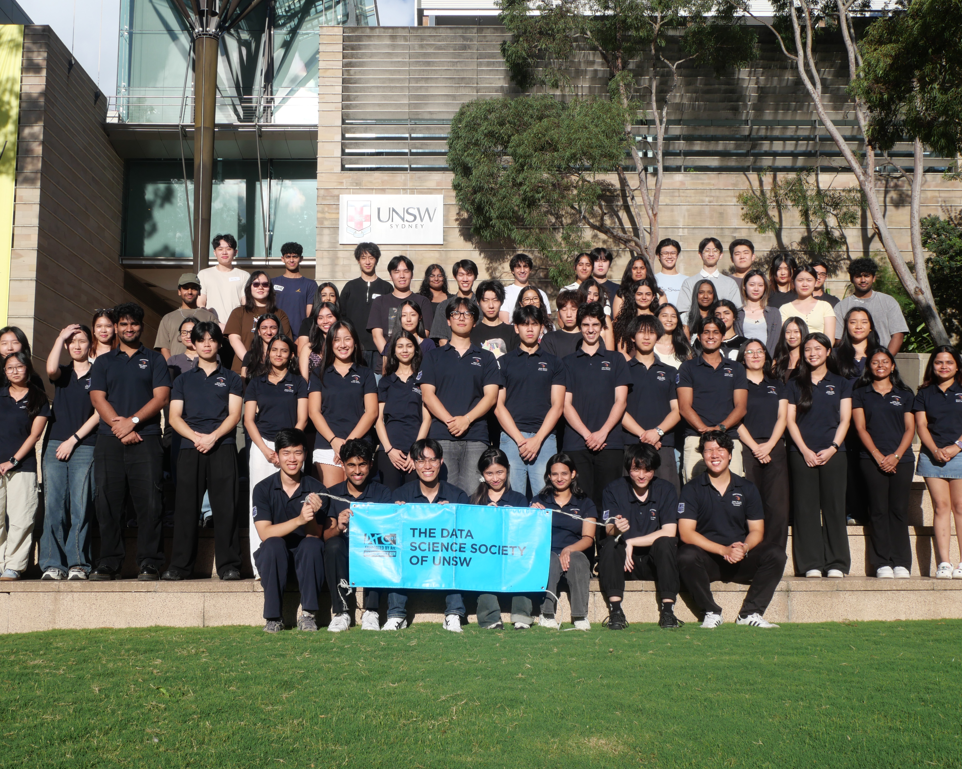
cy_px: 388
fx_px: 1082
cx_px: 457
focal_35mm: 38
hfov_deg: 47.9
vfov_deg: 39.2
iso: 200
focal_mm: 18
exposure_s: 1/320
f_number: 10
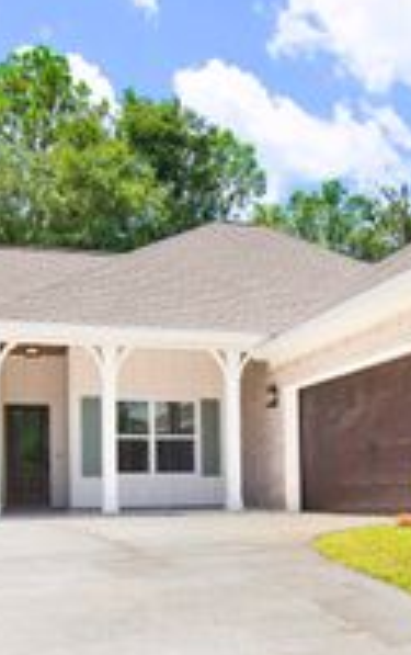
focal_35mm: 46
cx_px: 273
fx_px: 821
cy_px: 502
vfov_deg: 41.9
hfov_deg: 27.9
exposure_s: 1/125
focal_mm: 18
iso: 200
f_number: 11
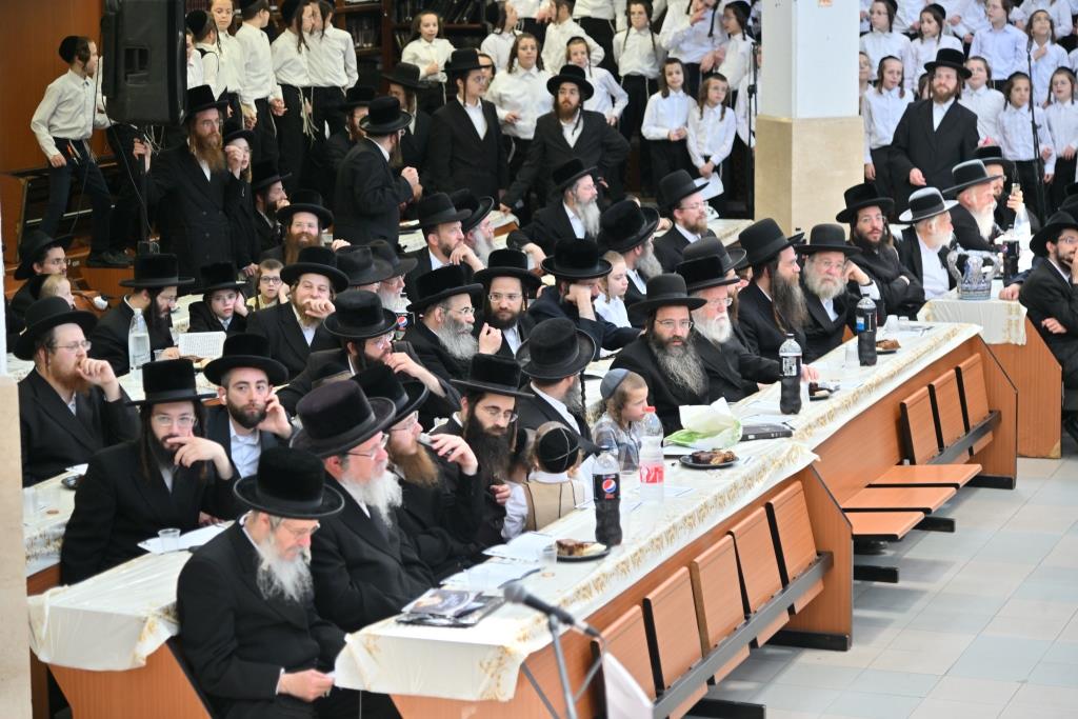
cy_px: 360
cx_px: 539
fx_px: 2575
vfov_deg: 15.9
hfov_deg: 23.6
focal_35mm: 86
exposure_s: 1/160
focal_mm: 86
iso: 250
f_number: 4
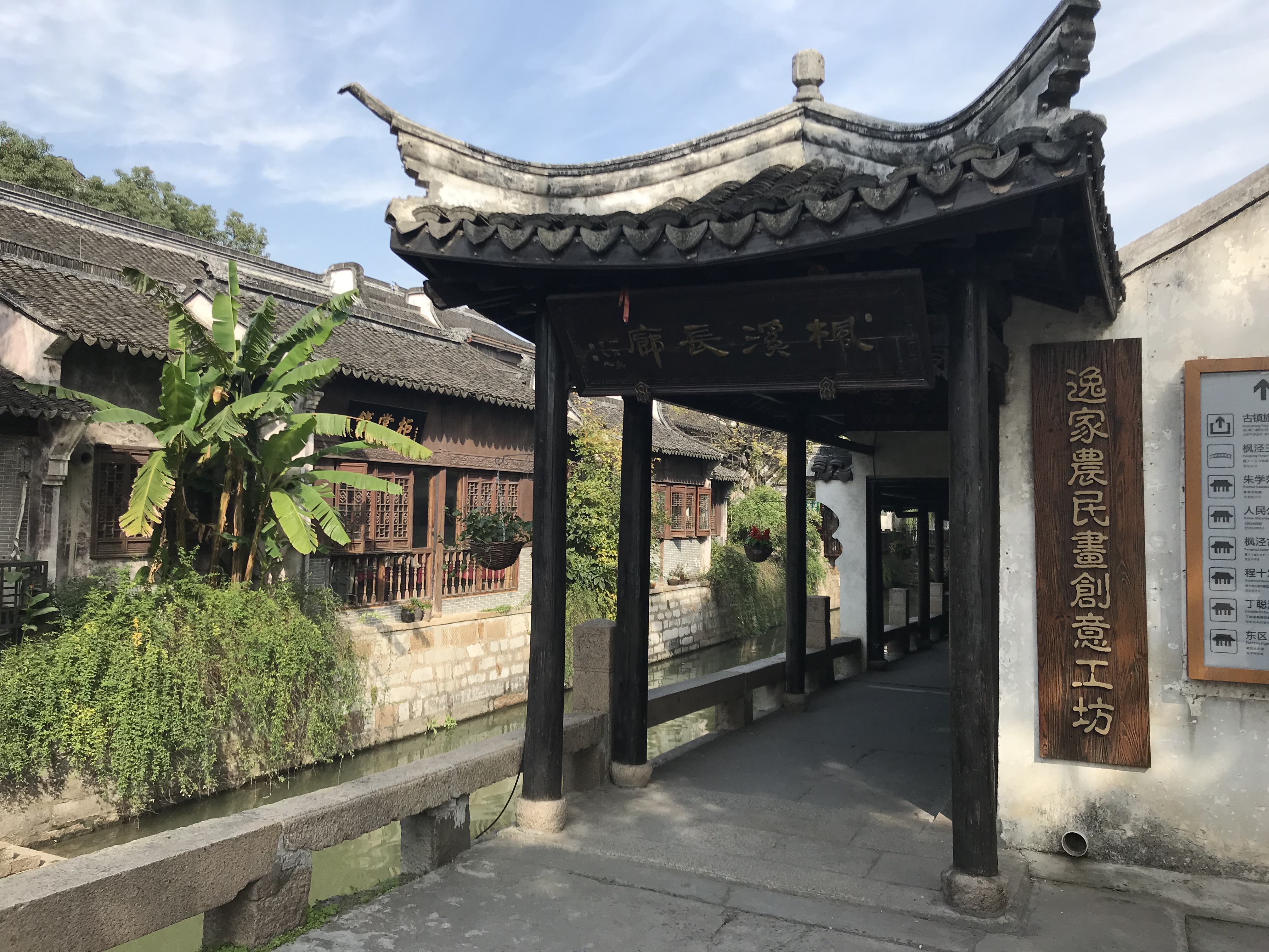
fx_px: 1026
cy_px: 476
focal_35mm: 28
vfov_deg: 49.7
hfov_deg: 63.4
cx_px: 634
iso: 20
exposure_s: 1/1030
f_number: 1.8
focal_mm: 3.99
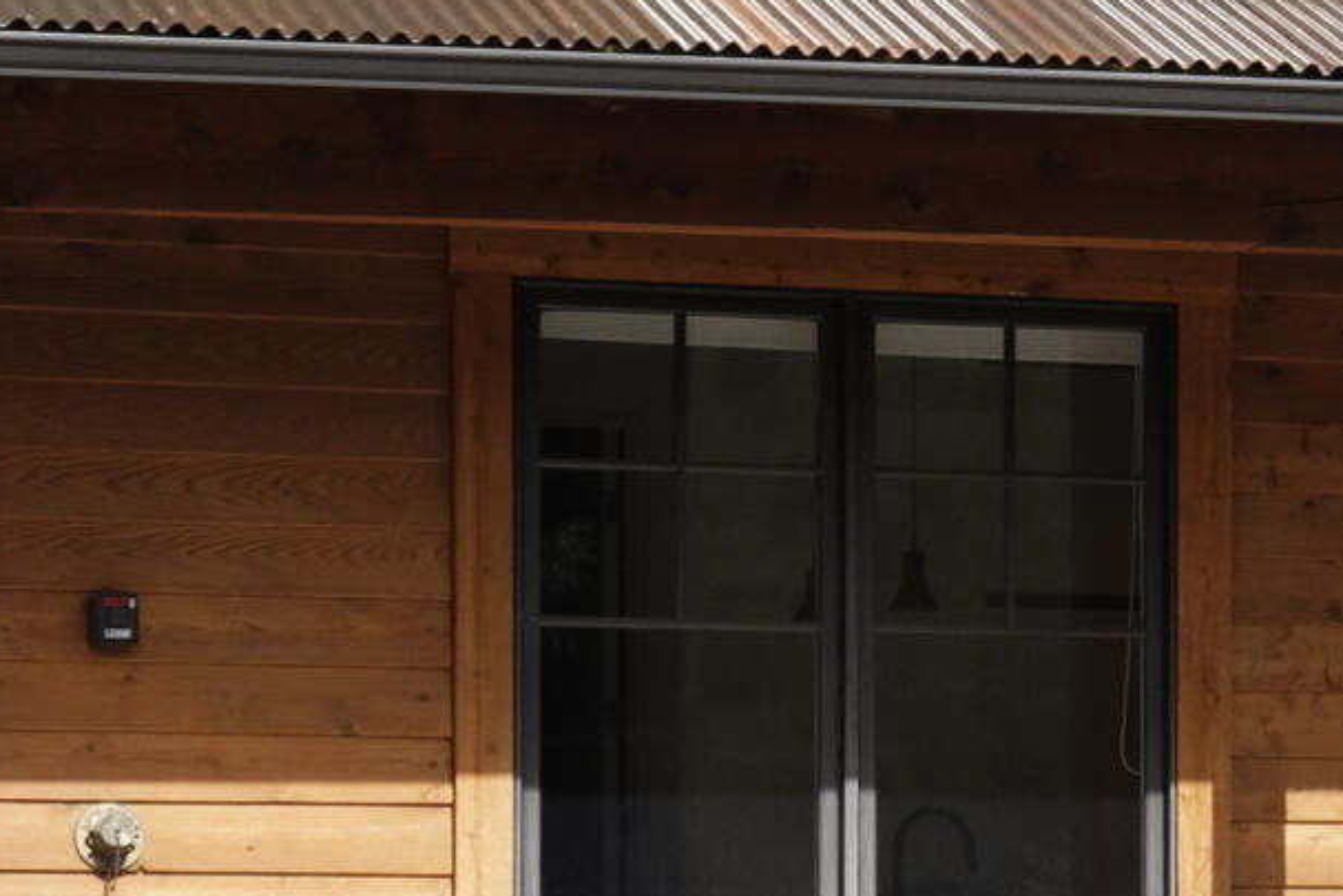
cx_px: 1668
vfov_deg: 7.8
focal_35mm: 173
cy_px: -502
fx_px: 6455
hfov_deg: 11.6
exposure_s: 1/1600
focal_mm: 35
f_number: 7.1
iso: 320
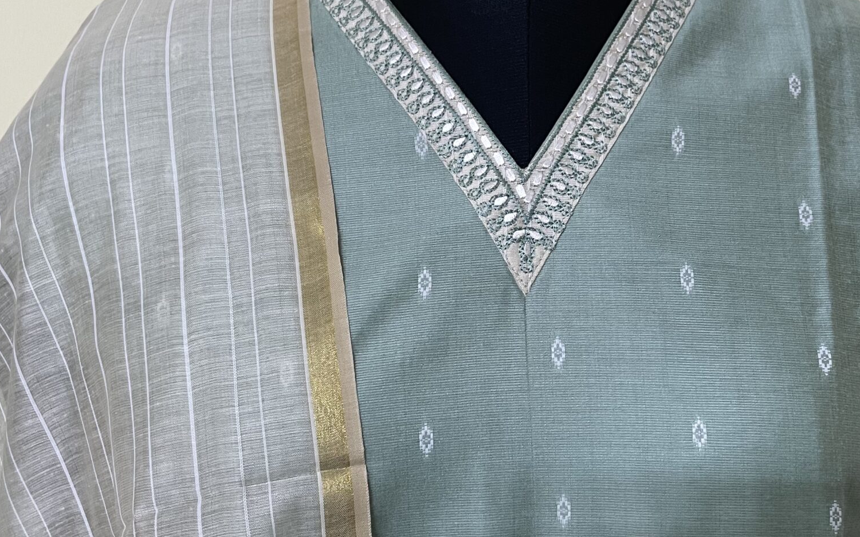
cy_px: 290
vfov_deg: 27.4
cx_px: 508
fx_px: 1102
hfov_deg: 42.5
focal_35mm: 47
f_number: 1.6
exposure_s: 1/50
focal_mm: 4.2
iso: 80
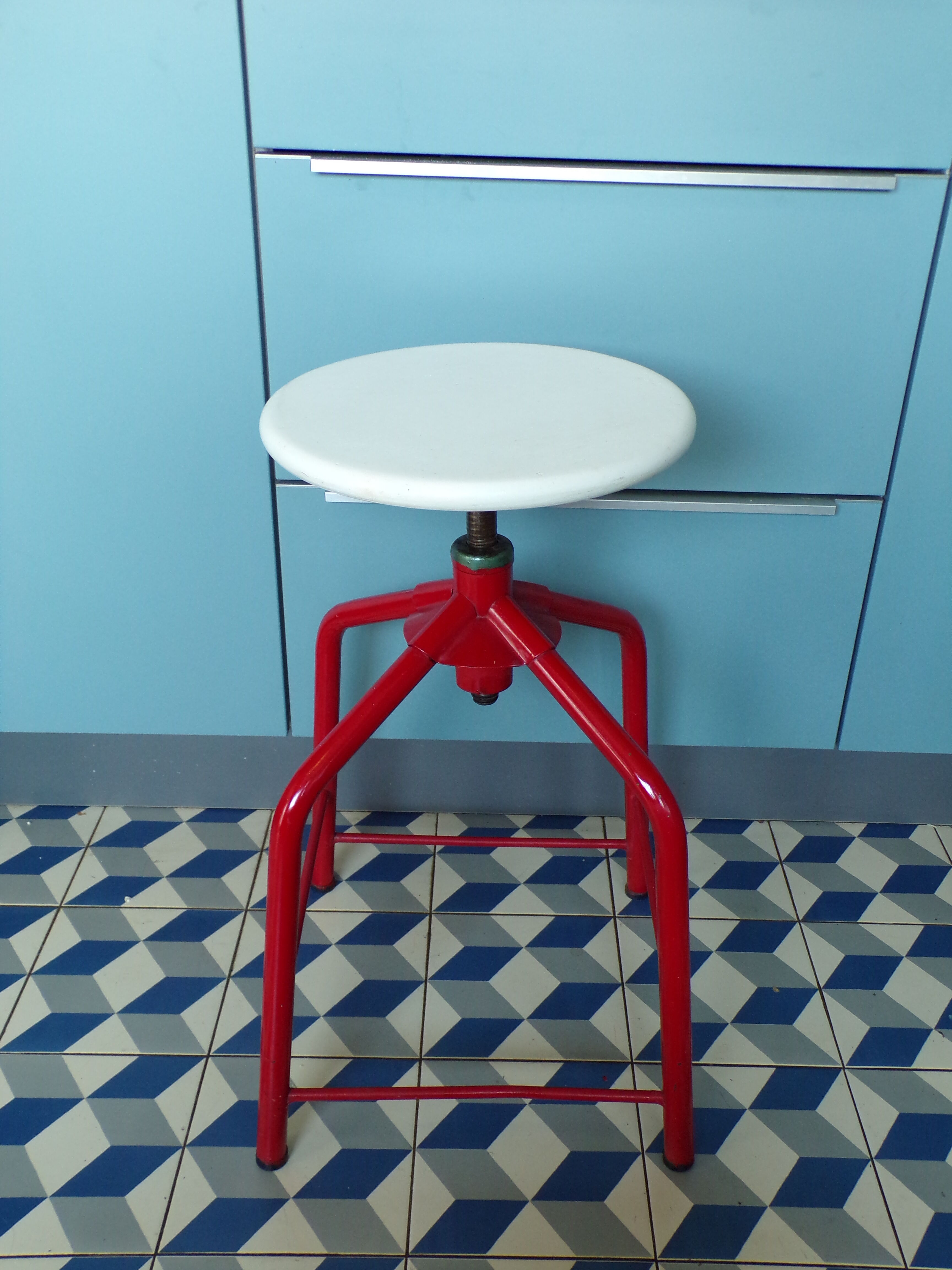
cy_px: 635
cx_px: 476
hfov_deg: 44.2
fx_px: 1173
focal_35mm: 32
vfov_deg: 56.8
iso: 200
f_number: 3.2
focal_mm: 5.8
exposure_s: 1/25
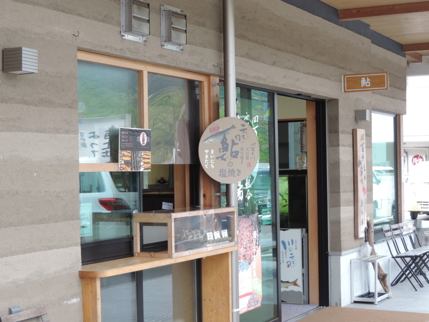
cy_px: 161
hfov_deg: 27.8
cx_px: 214
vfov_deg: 21.0
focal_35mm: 70
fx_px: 868
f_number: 3.9
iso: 80
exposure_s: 1/80
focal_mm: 12.4
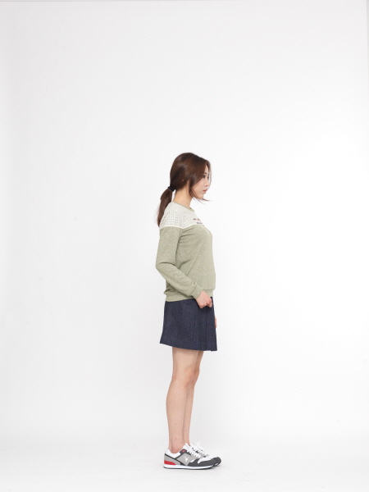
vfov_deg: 31.2
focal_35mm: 62
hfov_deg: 23.7
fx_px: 881
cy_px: 246
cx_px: 184
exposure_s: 1/250
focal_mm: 80
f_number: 9
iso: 100
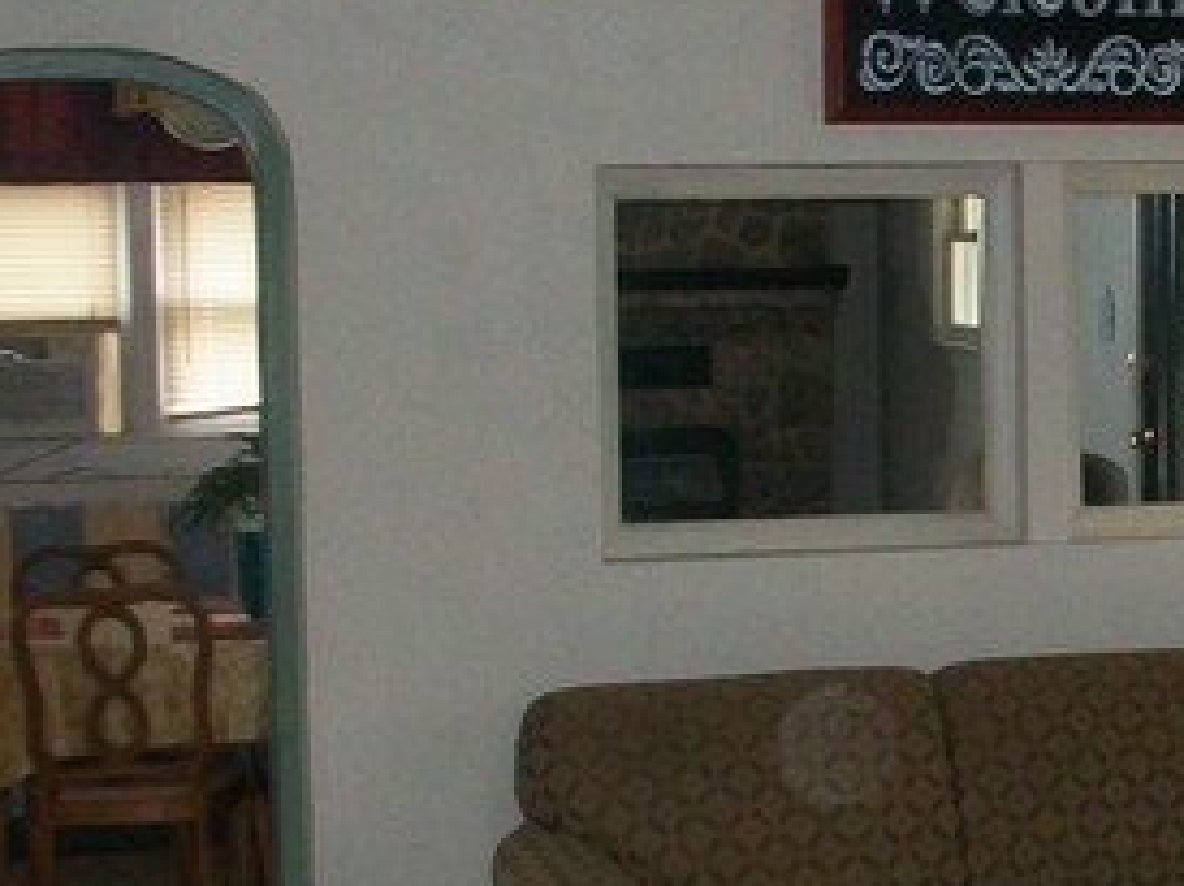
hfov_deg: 19.5
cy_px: 501
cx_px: 1320
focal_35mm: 96
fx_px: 3281
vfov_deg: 15.4
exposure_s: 1/60
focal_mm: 5.7
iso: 160
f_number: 2.8
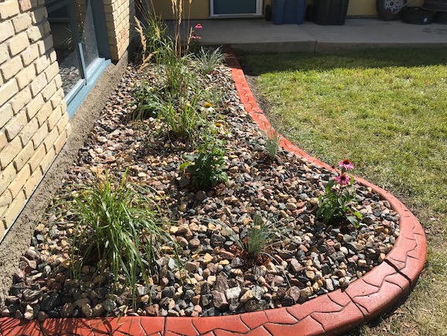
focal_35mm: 31
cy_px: 175
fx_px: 400
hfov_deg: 58.3
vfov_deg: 45.5
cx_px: 217
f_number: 1.8
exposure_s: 1/1953
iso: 20
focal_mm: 3.99
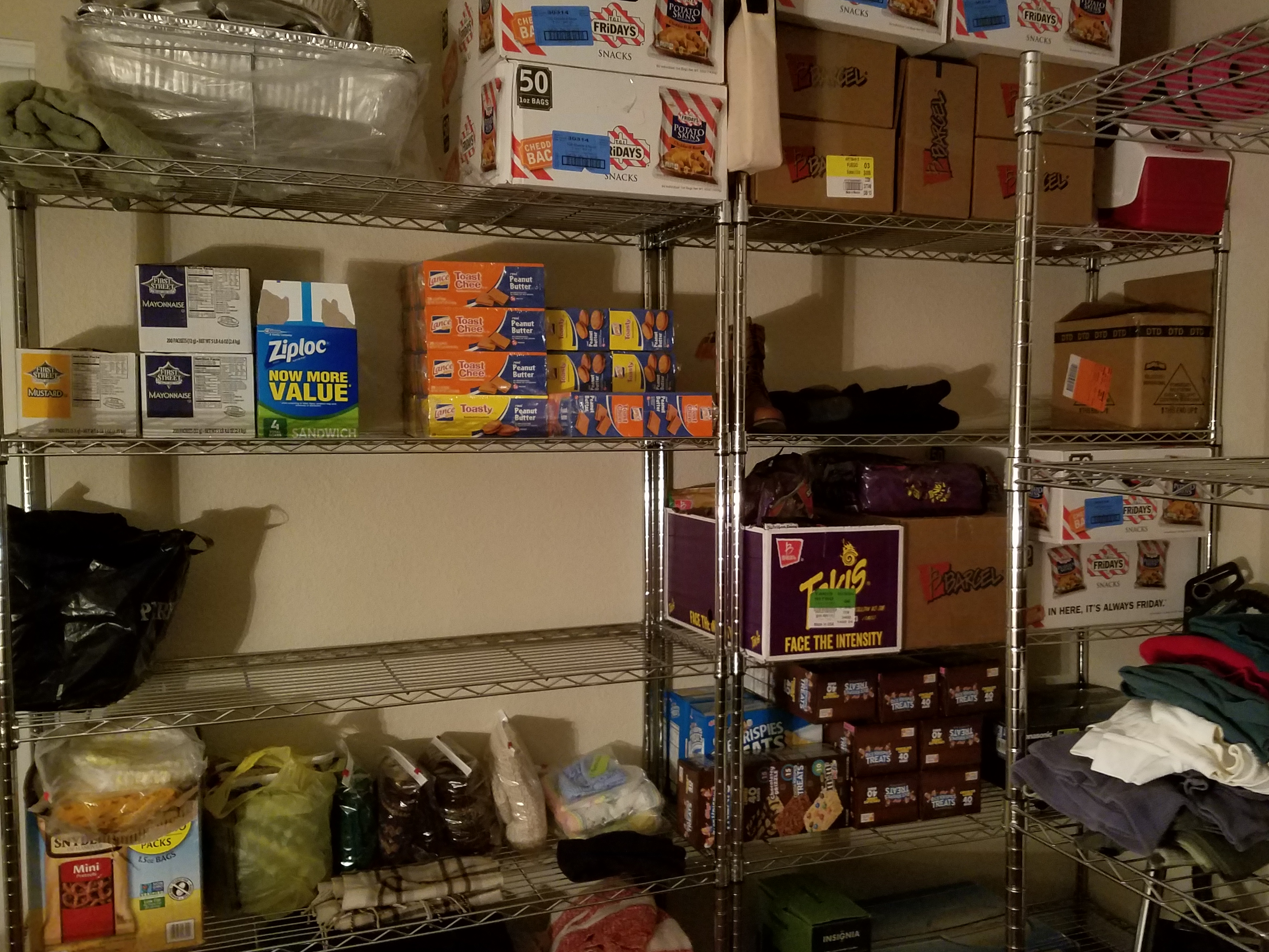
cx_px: 737
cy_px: 473
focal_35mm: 33
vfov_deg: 42.9
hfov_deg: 55.1
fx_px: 1210
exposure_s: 1/10
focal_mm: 4.2
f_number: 1.7
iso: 400
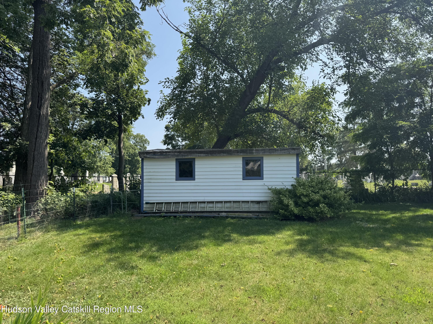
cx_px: 216
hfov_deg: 71.6
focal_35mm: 24
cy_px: 162
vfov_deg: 56.8
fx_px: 300
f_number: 1.78
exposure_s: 1/1678
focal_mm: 6.76
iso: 80
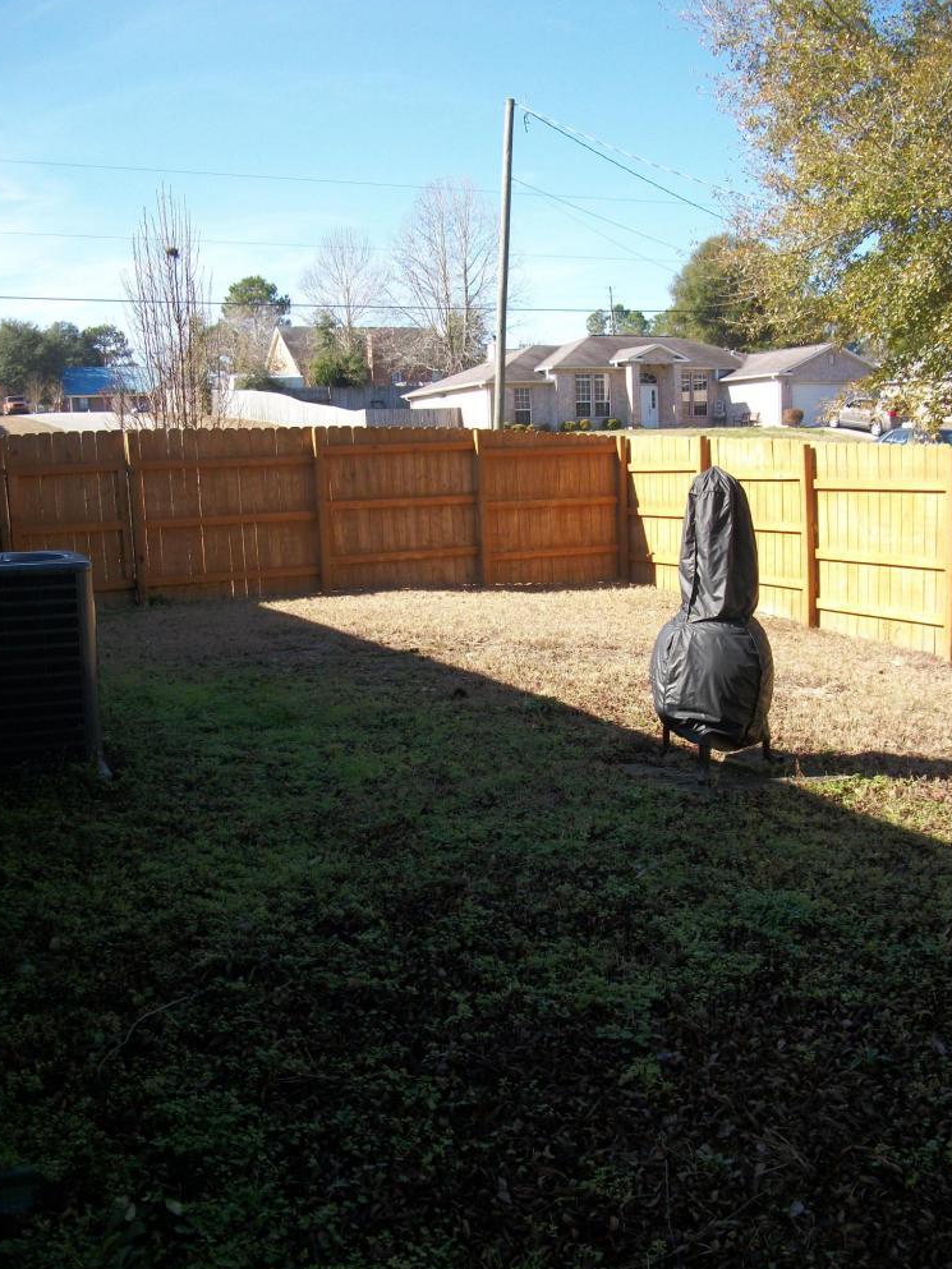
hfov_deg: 43.0
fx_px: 1210
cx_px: 473
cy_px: 644
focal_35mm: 33
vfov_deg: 55.3
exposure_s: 1/60
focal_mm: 5.7
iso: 80
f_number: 8.8
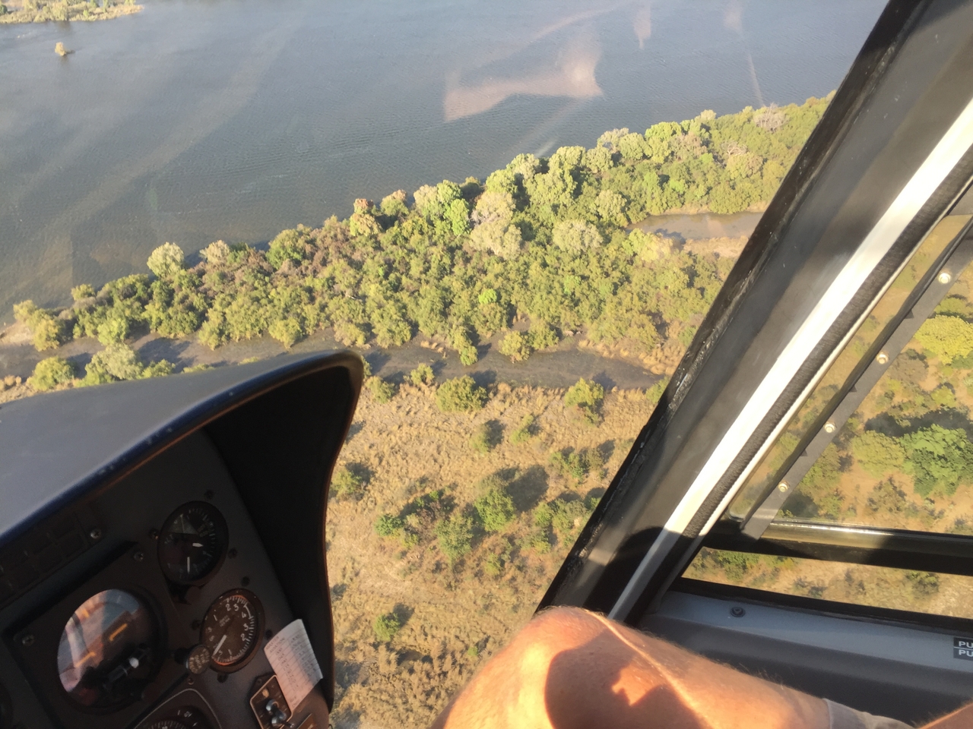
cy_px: 364
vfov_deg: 48.2
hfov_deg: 61.7
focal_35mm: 29
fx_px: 815
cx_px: 486
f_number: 2.2
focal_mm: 4.15
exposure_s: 1/421
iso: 32
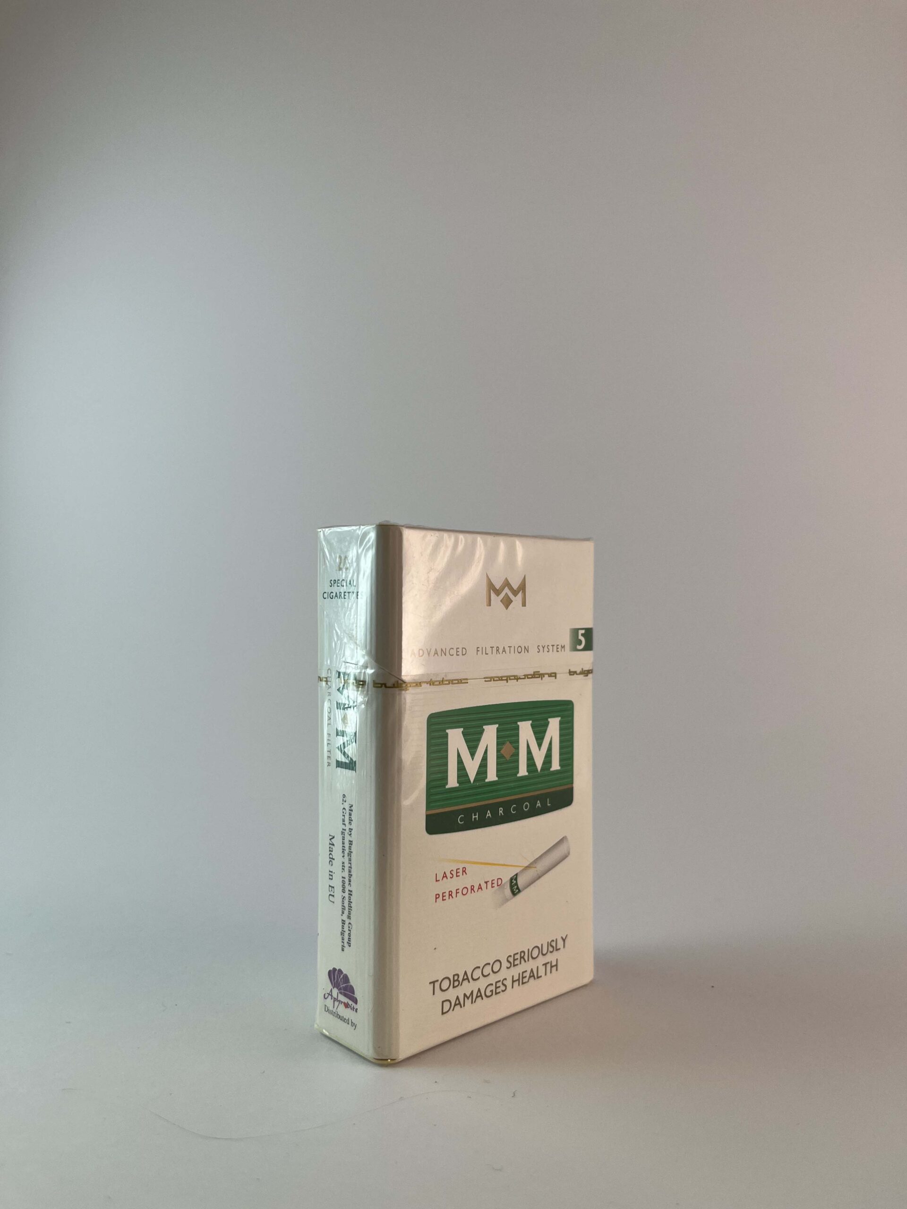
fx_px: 908
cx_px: 454
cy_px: 604
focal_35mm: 26
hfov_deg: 53.1
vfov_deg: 67.3
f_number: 1.6
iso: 50
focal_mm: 5.1
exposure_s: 1/467
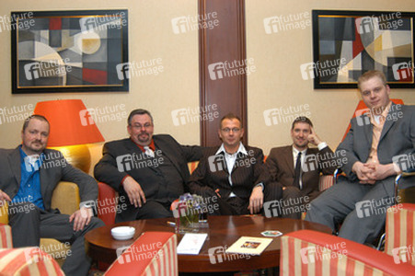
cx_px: 208
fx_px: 415
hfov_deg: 53.2
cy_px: 138
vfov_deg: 36.8
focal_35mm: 36
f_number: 3.5
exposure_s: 1/60
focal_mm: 24
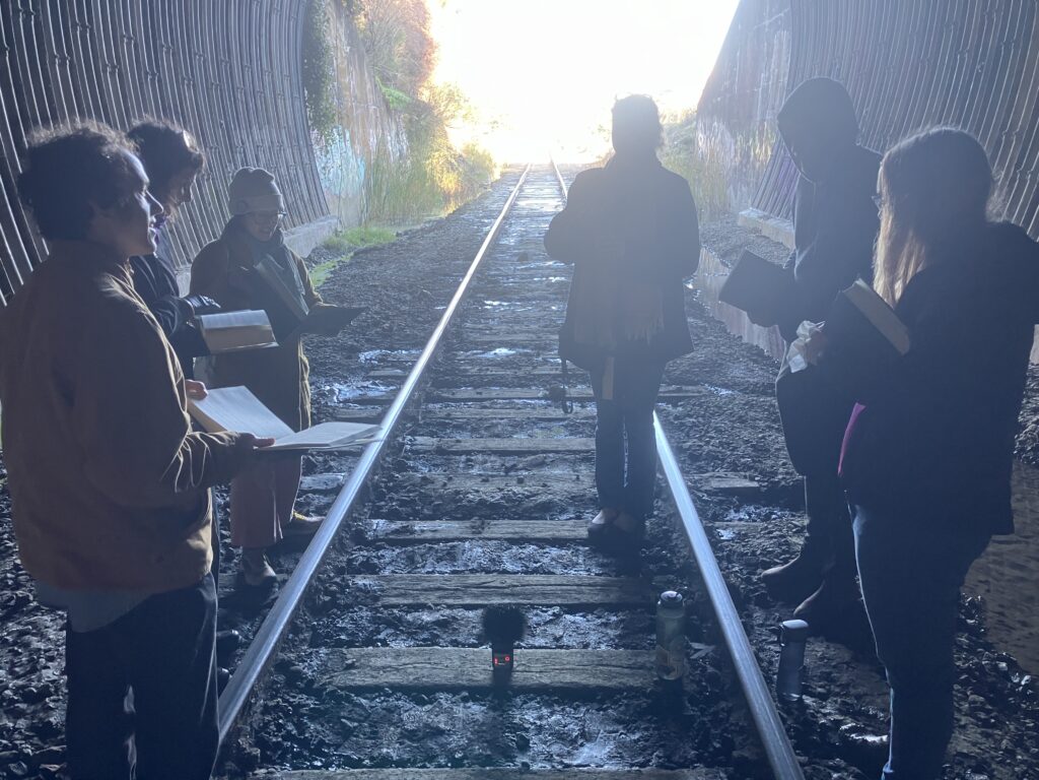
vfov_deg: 49.7
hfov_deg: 63.4
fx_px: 840
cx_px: 520
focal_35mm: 28
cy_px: 390
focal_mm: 3.99
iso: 80
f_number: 1.8
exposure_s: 1/66
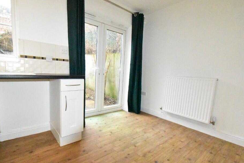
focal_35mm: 17
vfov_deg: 70.4
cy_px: 88
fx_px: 115
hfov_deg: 92.8
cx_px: 107
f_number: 11
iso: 25600
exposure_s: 1/200
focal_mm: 10
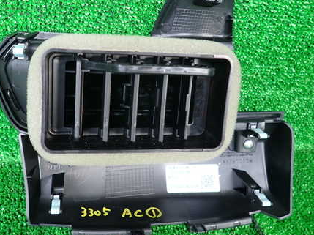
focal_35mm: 35
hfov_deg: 52.1
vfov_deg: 40.5
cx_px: 117
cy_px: 100
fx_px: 317
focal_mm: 4.5
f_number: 2
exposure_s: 1/60
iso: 200
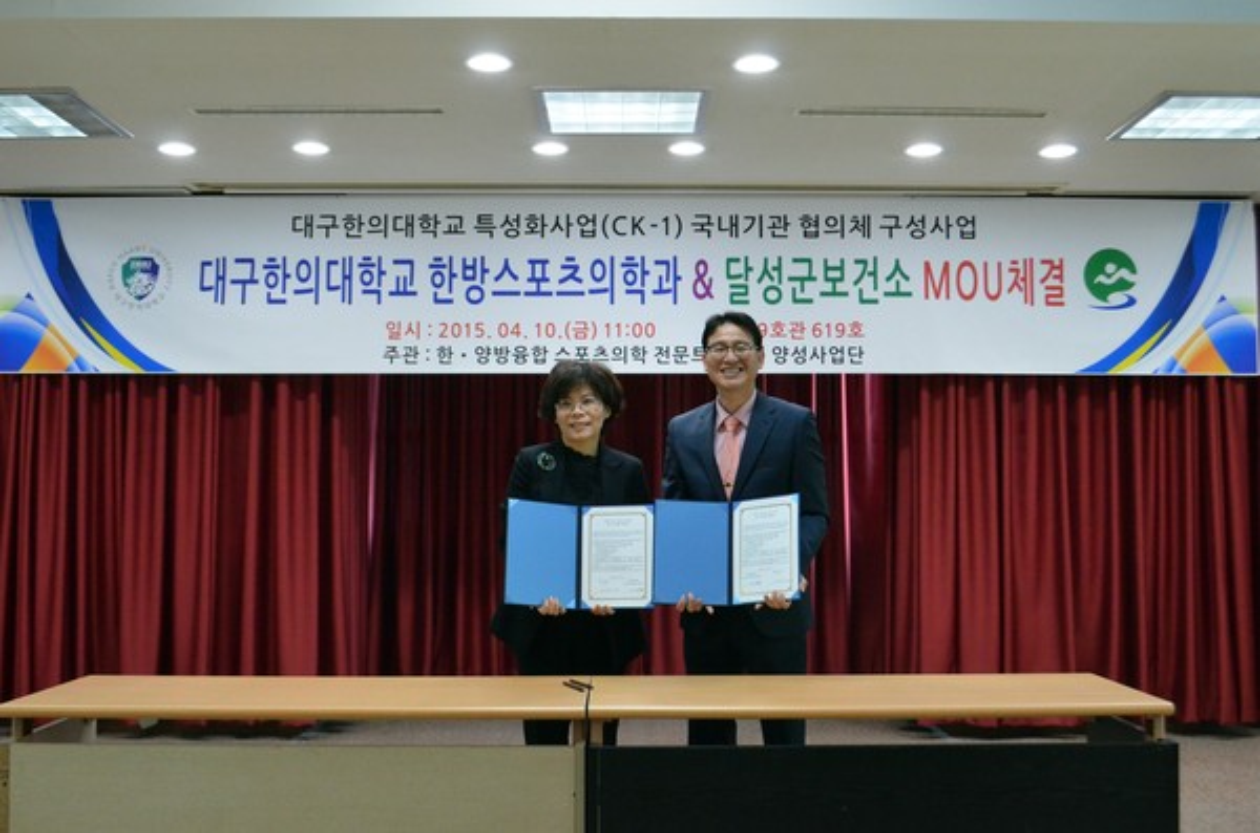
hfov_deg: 53.2
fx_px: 1257
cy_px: 416
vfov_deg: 36.7
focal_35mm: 36
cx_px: 630
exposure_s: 1/125
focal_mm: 24
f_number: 5.6
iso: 3200
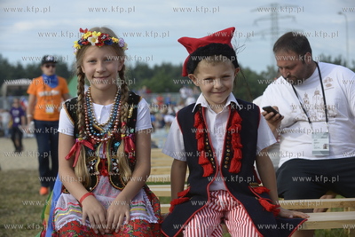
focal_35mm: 86
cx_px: 178
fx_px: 848
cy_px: 118
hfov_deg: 23.6
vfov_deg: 15.9
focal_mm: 86
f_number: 5.6
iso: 400
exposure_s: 1/1000
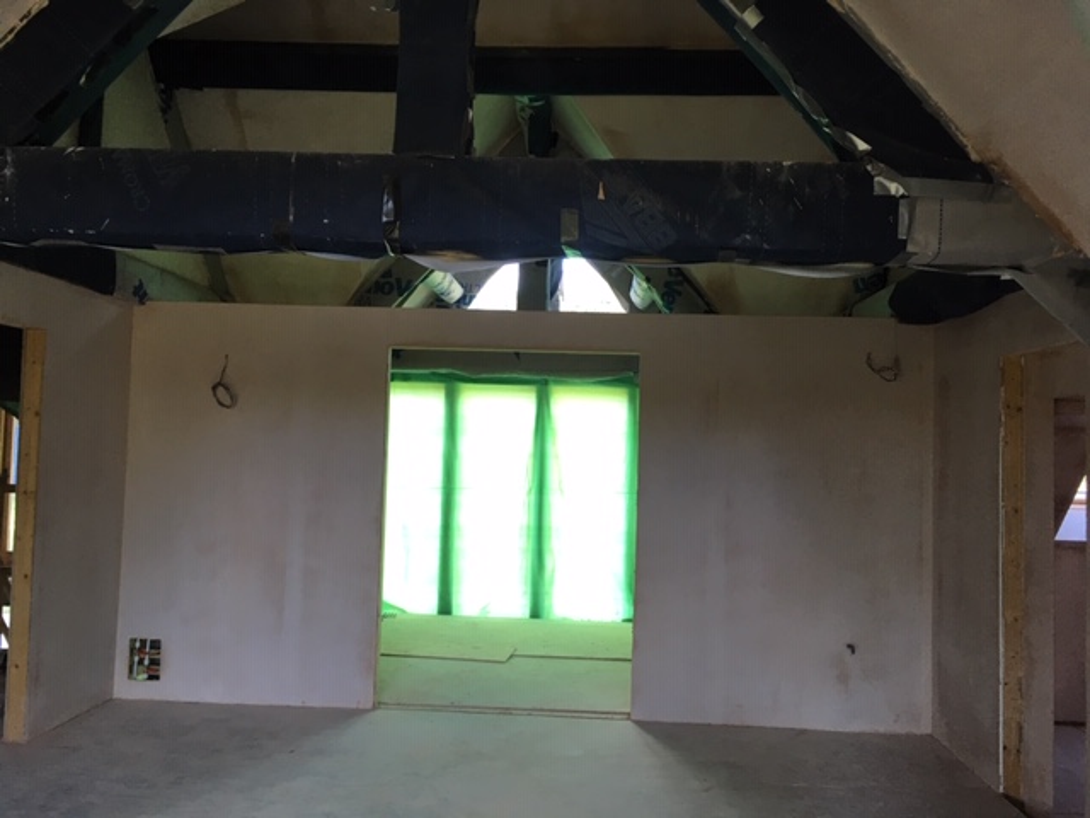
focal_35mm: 29
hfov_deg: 61.7
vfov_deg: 48.2
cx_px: 545
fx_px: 913
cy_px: 409
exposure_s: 1/33
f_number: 2.2
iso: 40
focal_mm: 4.15
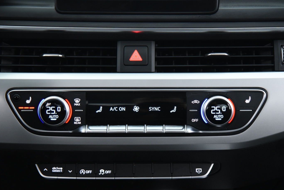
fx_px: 789
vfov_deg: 13.7
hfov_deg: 20.4
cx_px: 138
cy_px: 110
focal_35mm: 100
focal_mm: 85
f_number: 4
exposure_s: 1/20
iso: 4000
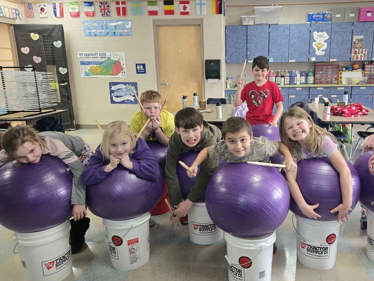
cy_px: 135
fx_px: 313
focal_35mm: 29
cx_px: 226
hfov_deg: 61.1
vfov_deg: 48.2
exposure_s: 1/120
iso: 640
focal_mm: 5.4
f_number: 1.8
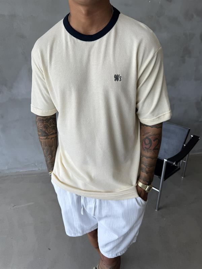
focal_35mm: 24
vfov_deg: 71.6
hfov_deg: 56.8
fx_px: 187
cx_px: 101
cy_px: 134
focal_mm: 6.76
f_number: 1.78
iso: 80
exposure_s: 1/689
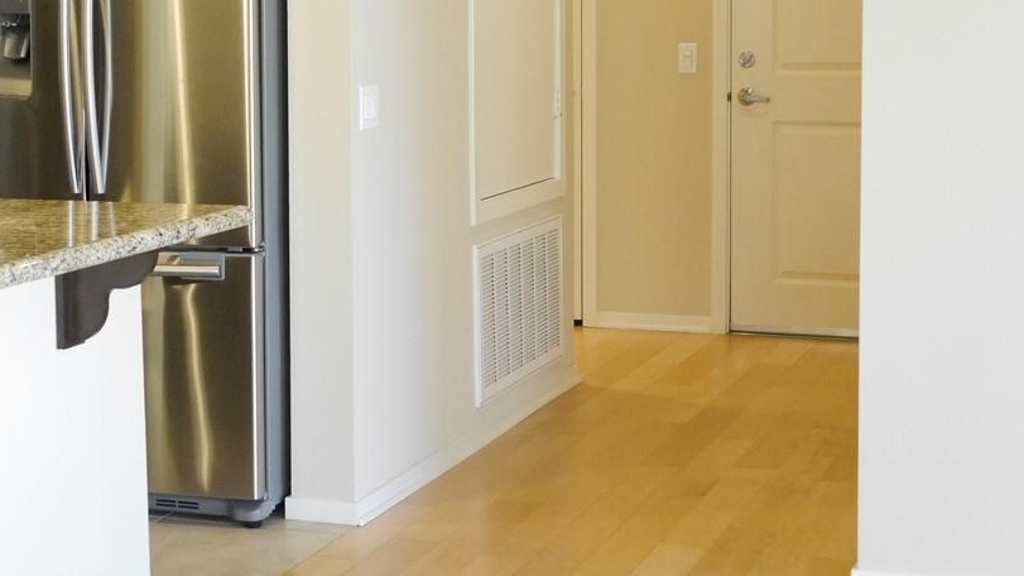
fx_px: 2091
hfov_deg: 27.5
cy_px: 123
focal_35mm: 77
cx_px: 428
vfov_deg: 15.6
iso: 3200
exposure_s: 1/60
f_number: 5.3
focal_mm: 28
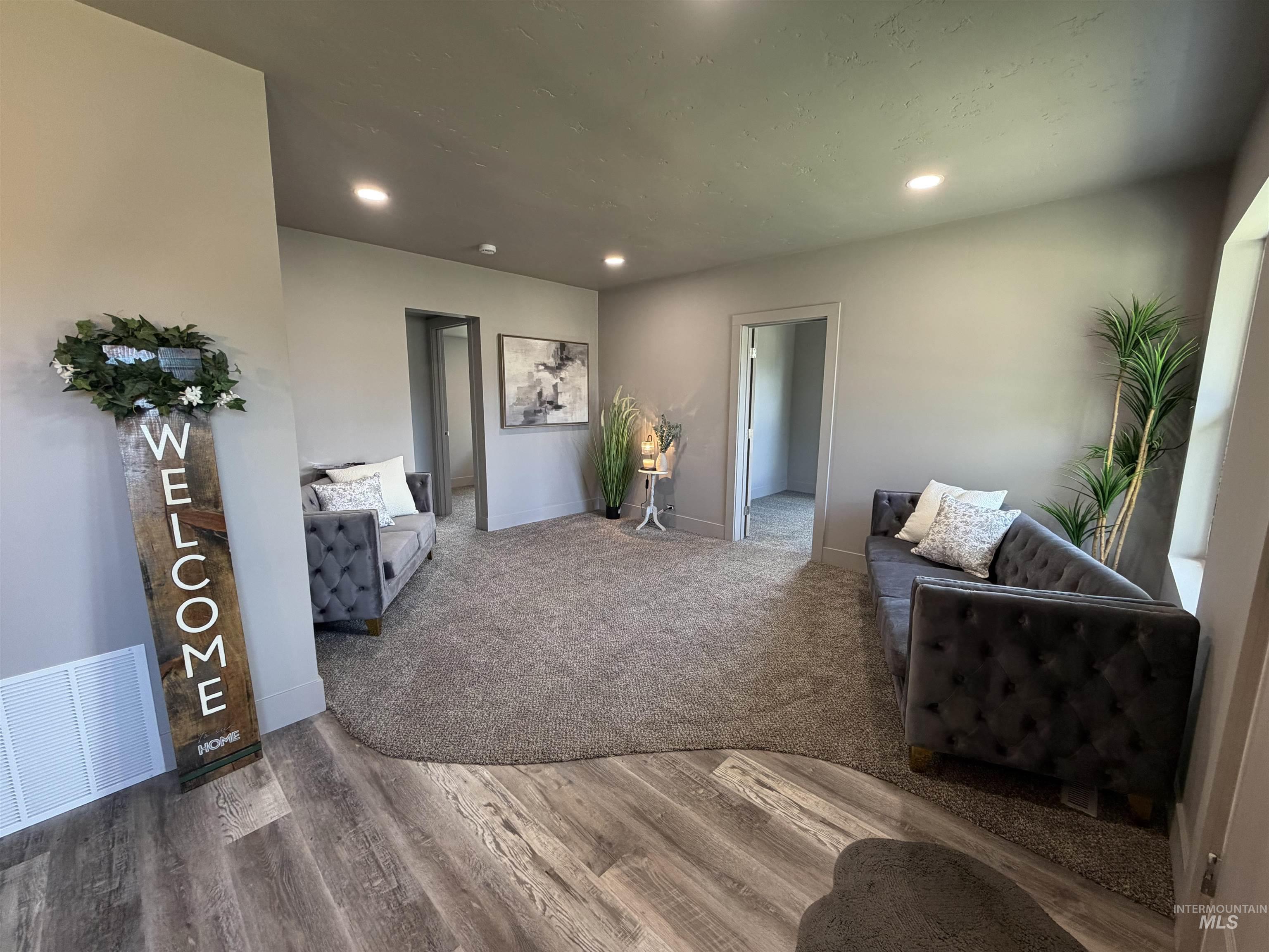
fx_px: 513
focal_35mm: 14
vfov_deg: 85.7
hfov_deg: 102.1
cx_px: 634
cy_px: 476
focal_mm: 2.22
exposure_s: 1/60
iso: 200
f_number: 2.2
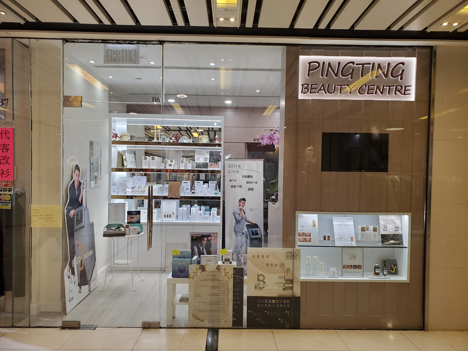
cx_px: 234
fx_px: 352
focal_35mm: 26
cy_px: 176
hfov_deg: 67.3
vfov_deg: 53.1
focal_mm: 4.3
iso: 200
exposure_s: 1/100
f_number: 2.4
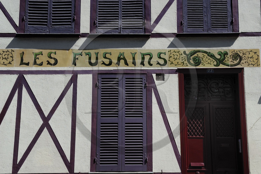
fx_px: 319
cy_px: 87
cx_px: 130
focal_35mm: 44
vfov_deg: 30.5
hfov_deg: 44.5
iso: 200
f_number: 11
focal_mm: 44
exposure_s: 1/160
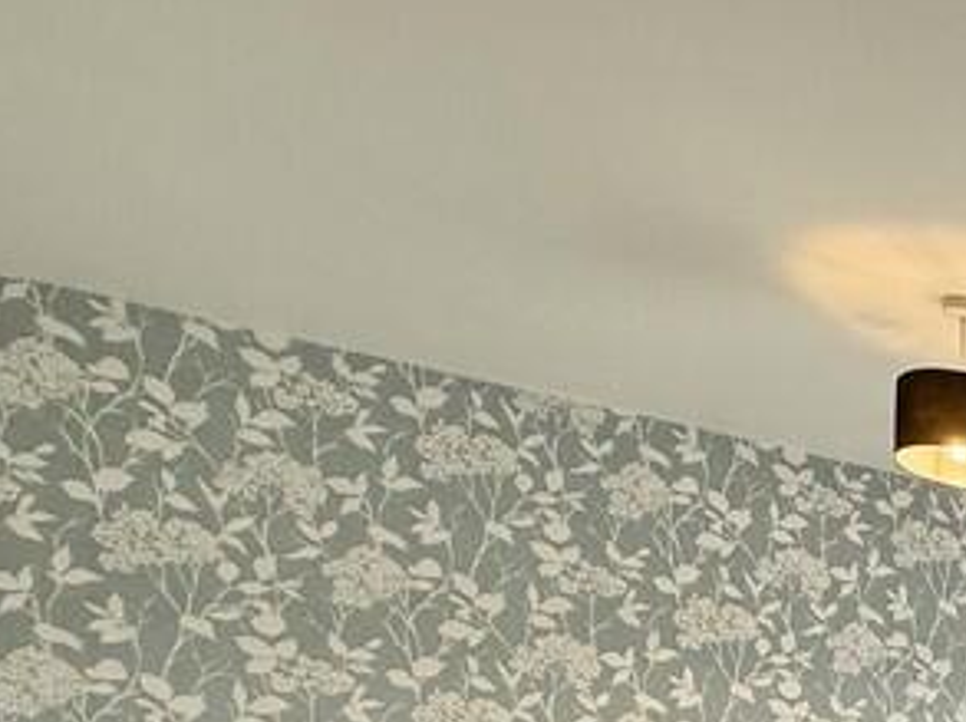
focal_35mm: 49
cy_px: 963
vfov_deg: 25.2
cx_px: 1546
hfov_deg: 25.5
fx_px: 1366
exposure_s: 1/99
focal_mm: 2.22
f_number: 2.2
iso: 80
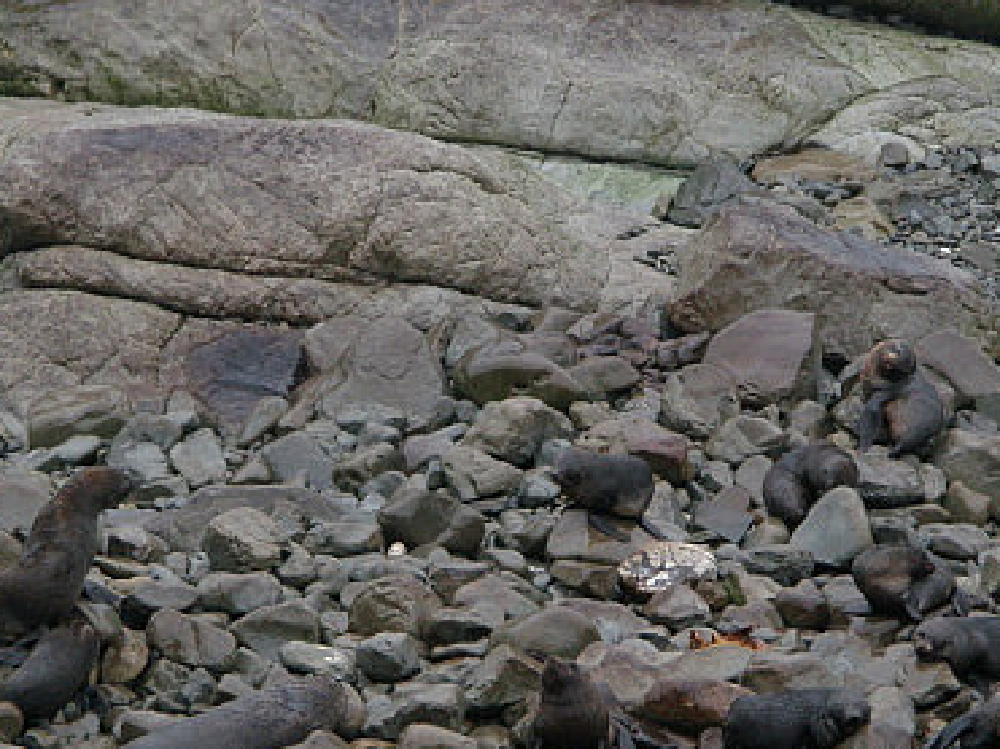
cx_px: 544
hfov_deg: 11.2
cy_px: 552
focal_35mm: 176
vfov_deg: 8.4
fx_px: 5083
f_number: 5.1
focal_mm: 18.2
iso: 200
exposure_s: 1/100
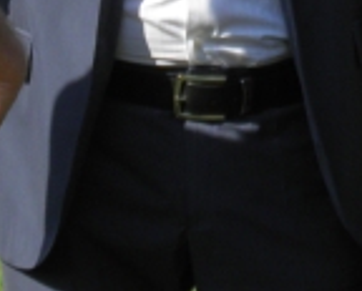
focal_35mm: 876
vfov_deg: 1.8
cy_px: -231
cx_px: 329
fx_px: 9411
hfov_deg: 2.2
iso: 50
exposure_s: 1/400
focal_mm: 29.2
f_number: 4.1
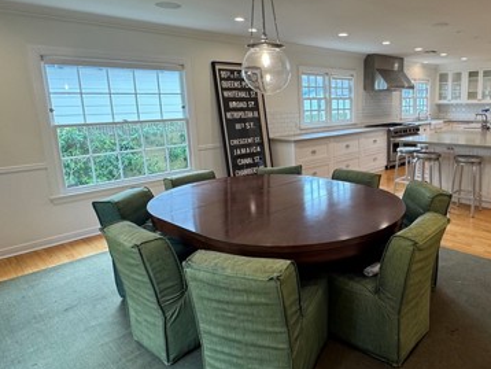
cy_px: 166
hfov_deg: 66.8
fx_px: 355
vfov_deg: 54.8
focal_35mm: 25
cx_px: 340
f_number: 2.2
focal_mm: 2.22
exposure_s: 1/120
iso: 100
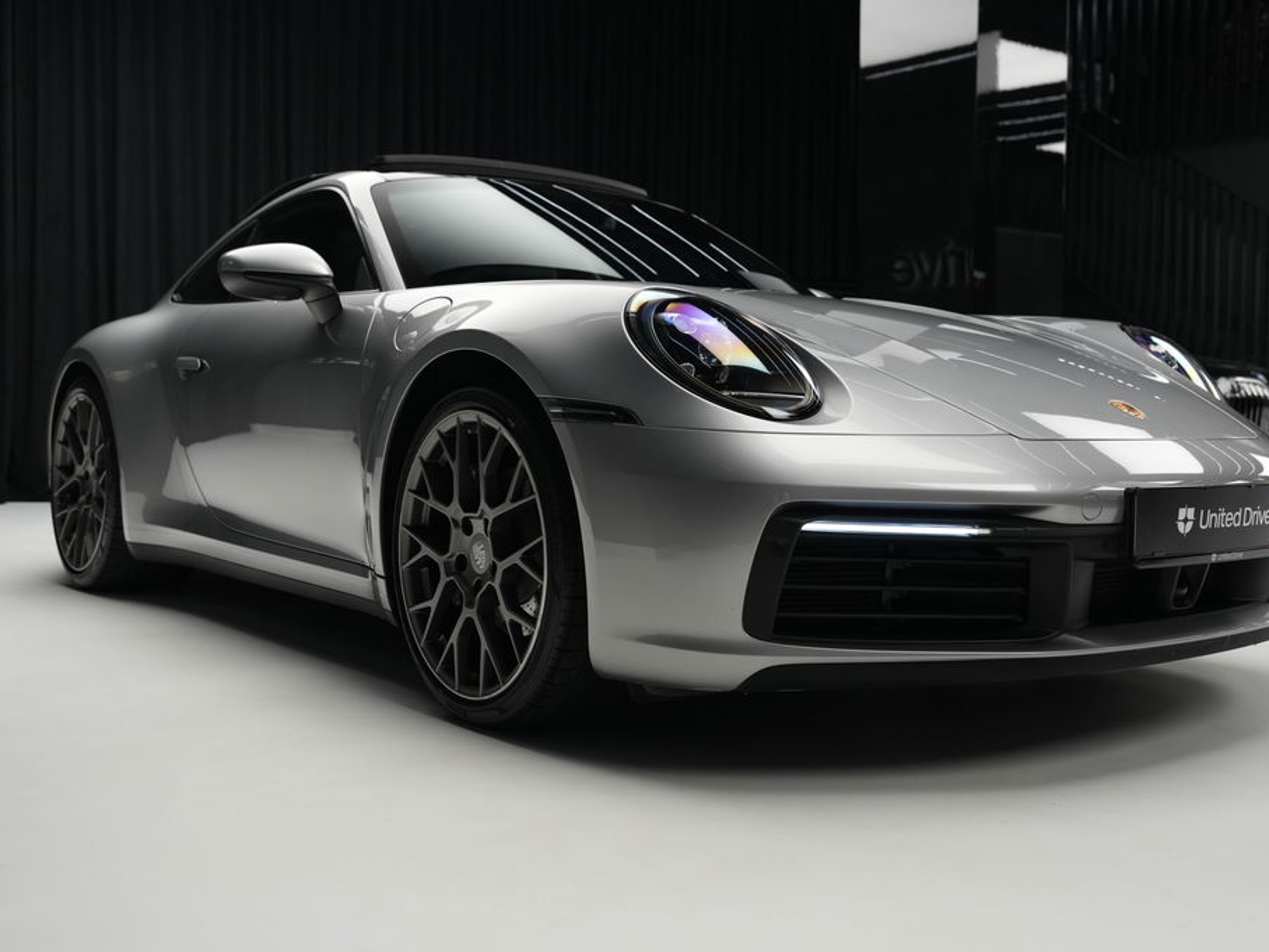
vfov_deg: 37.7
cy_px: 476
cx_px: 707
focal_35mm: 38
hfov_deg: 48.9
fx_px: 1393
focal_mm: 35
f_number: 4
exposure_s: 1/40
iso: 800
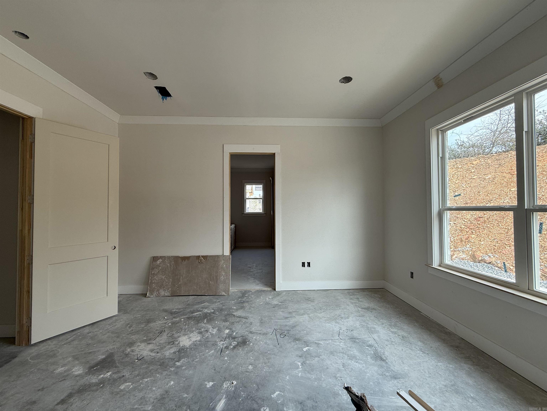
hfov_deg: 102.1
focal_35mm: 14
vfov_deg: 85.7
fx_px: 221
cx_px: 274
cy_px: 206
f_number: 2.2
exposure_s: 1/117
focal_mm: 2.22
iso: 64
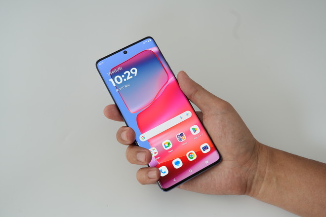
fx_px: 371
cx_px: 163
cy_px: 108
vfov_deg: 32.6
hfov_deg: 47.4
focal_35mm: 41
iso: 160
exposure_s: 1/50
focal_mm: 41
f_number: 5
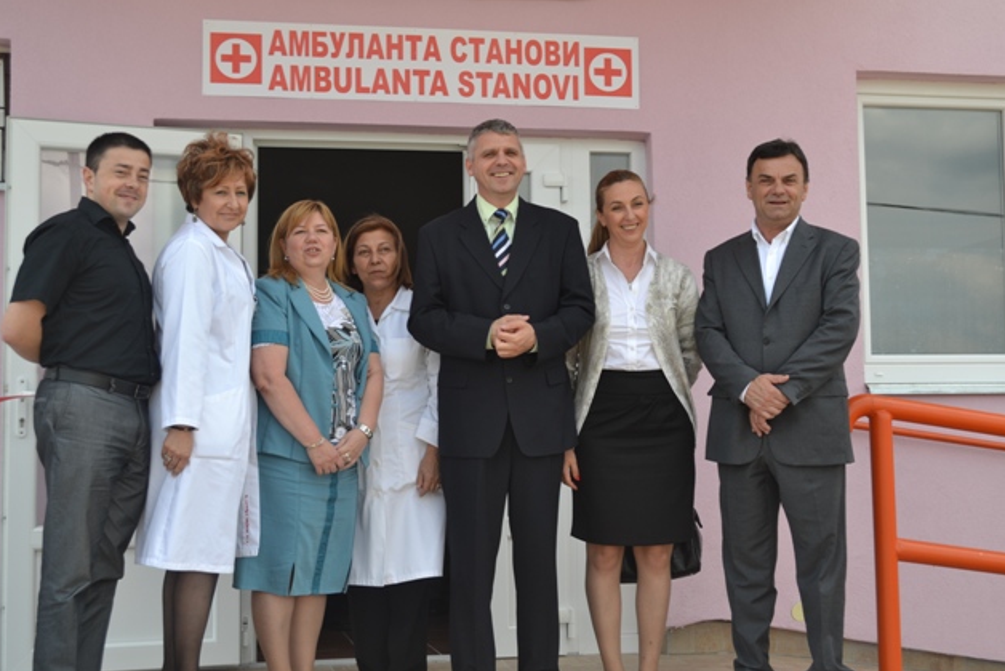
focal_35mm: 54
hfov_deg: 37.2
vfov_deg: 25.3
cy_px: 339
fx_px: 1494
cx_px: 507
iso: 100
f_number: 6.3
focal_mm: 35
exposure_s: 1/200
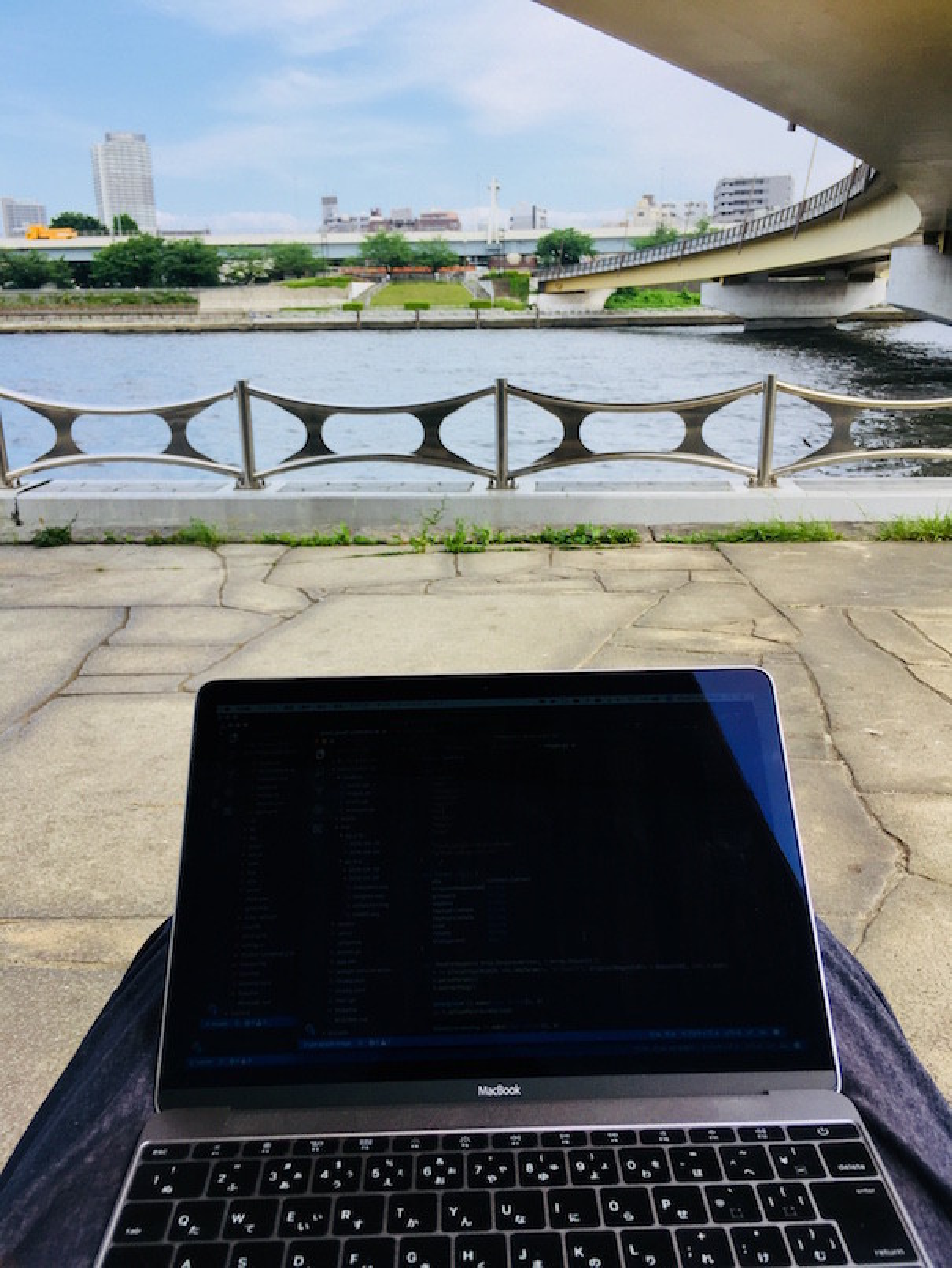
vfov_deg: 61.6
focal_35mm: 29
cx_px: 476
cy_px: 634
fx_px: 1063
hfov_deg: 48.3
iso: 25
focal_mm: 4.15
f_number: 2.2
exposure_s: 1/916
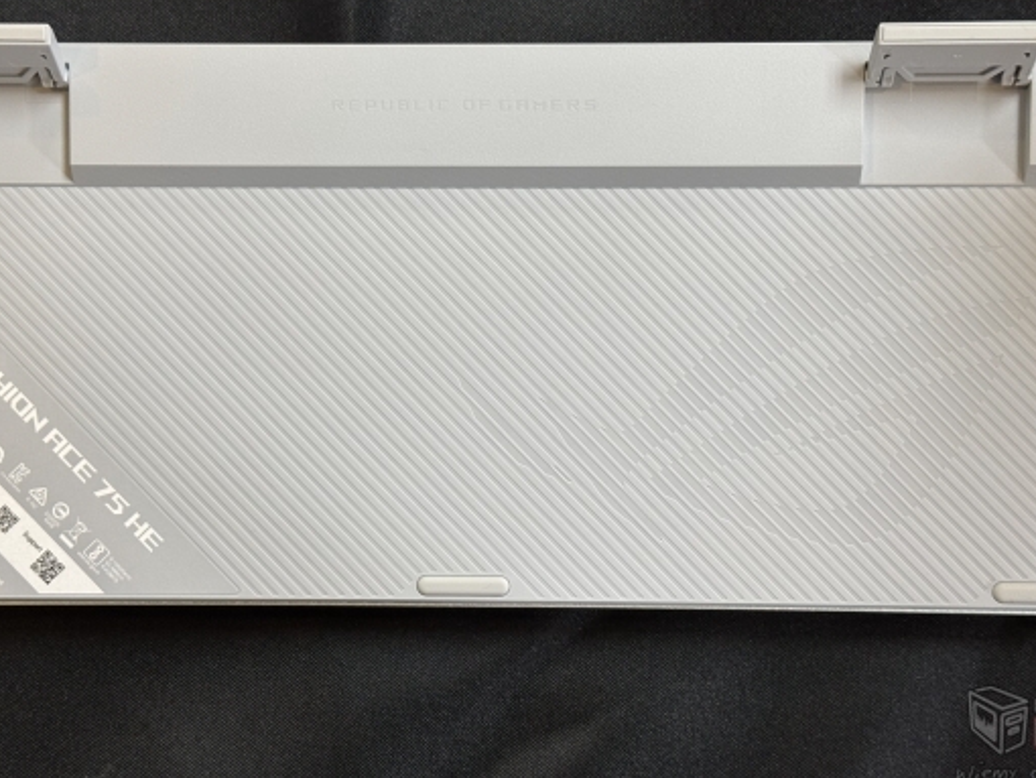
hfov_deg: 30.7
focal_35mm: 63
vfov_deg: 23.3
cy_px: 306
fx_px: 1886
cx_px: 475
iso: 125
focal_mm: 6.76
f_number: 1.78
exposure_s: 1/60
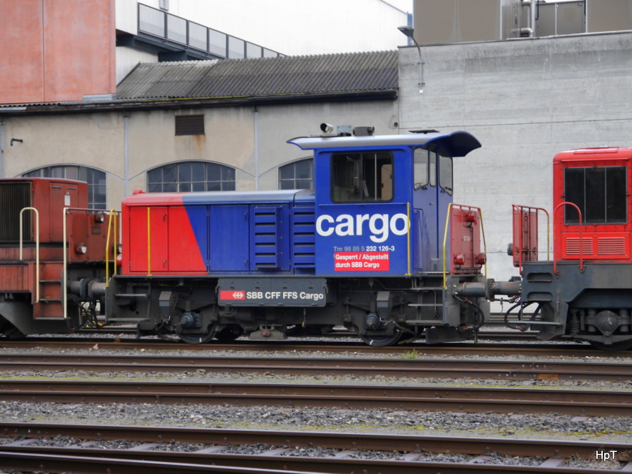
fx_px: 1534
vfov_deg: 17.6
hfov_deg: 23.3
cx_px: 316
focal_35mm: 84
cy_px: 237
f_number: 5.6
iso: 640
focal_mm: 42
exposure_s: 1/80
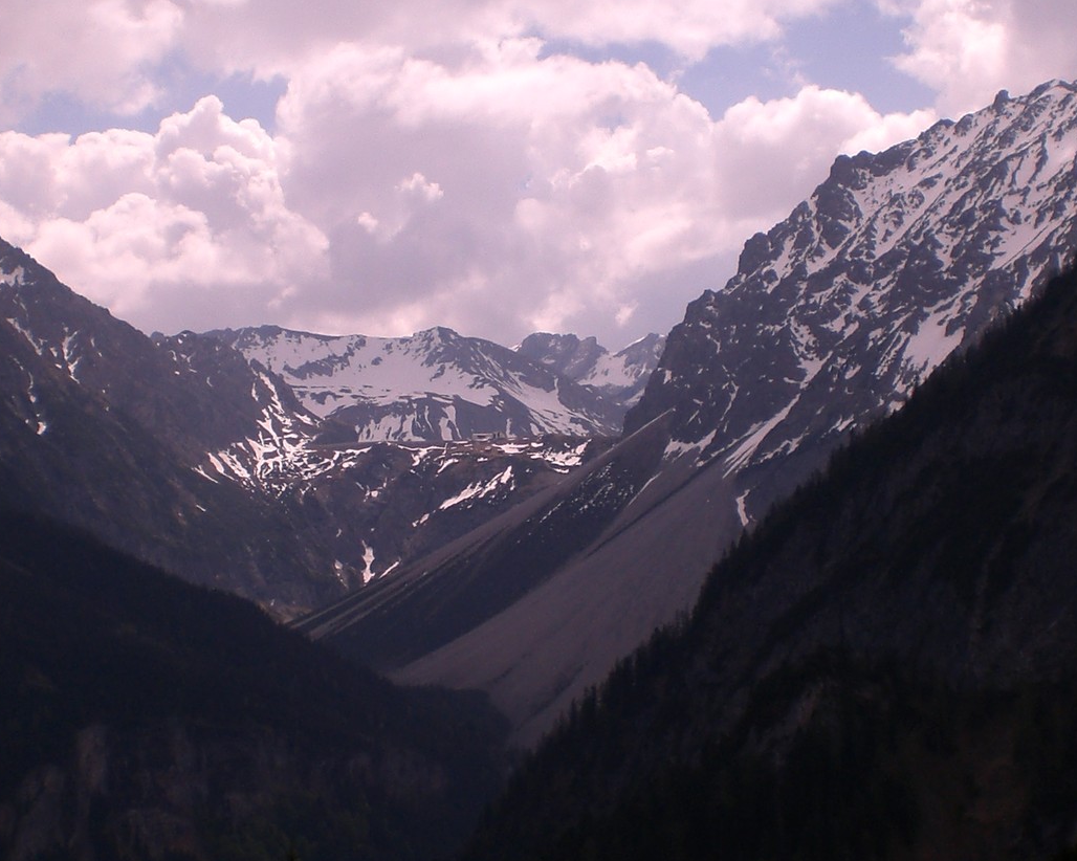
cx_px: 465
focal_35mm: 77
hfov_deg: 24.7
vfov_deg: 19.9
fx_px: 2454
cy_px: 535
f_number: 4.4
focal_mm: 6.3
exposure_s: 1/1250
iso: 50
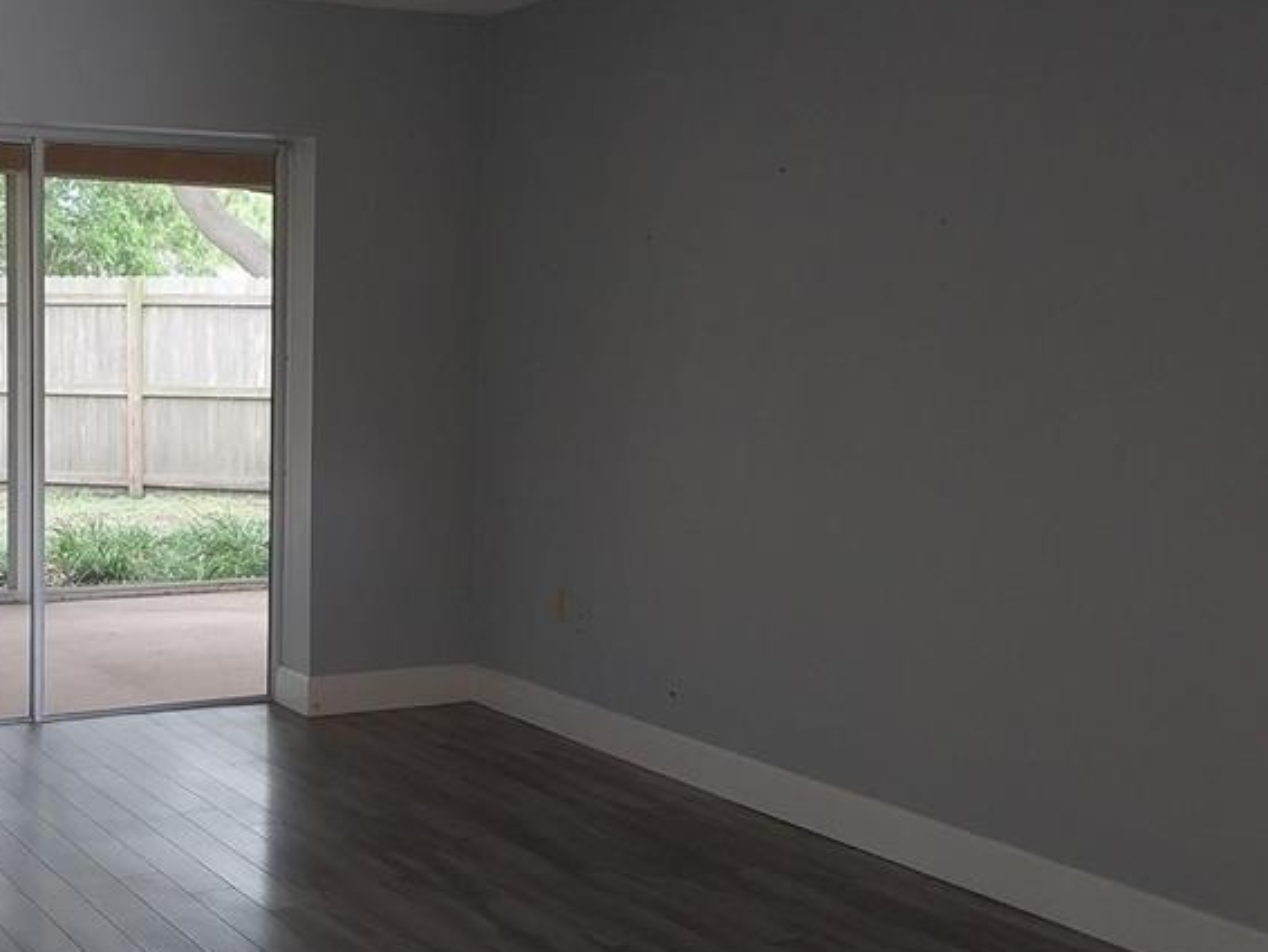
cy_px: 444
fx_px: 1722
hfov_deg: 39.1
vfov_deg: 30.9
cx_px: 289
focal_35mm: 47
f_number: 1.8
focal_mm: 4
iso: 160
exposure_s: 1/60
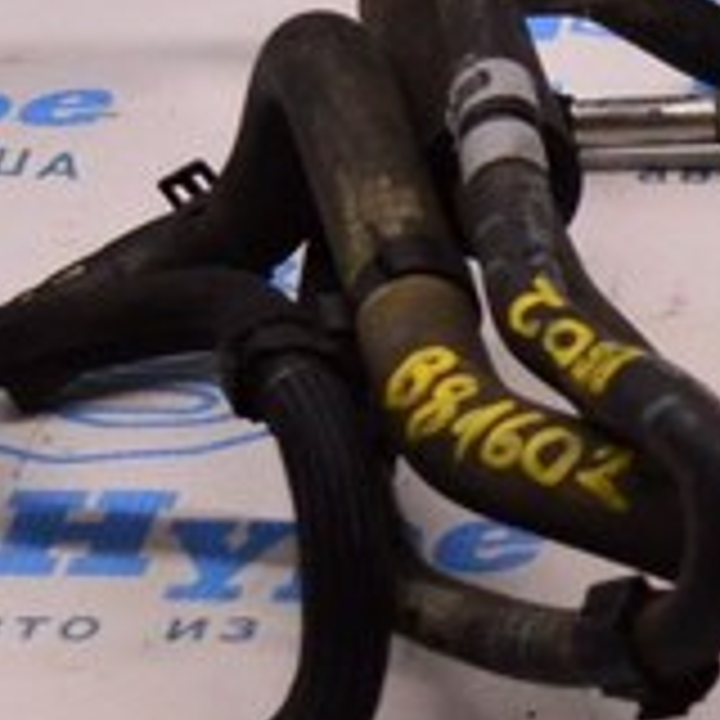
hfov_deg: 8.3
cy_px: 398
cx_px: 1292
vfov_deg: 8.6
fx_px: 4794
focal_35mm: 204
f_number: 4
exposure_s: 1/400
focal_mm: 25
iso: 1600
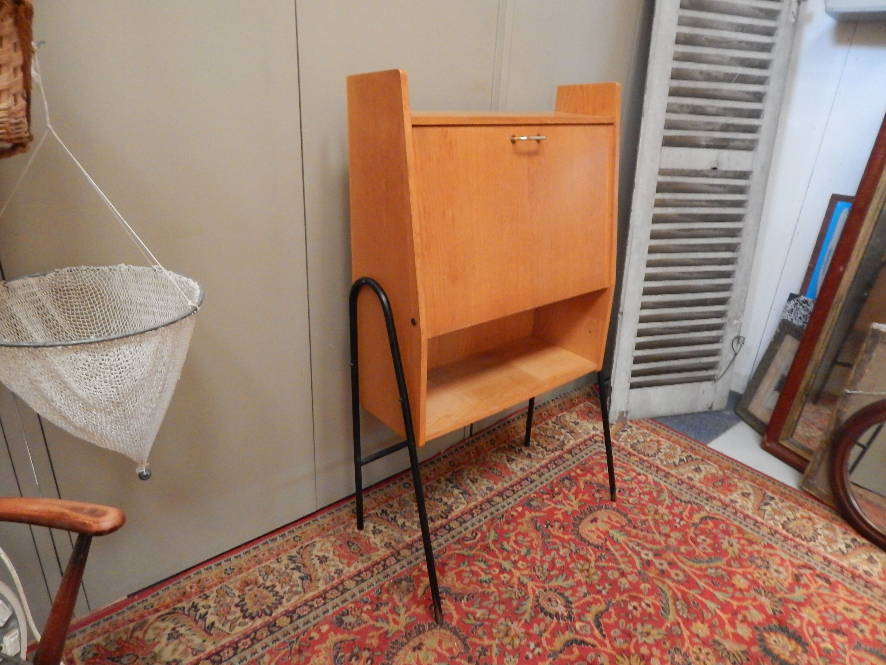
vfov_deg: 61.1
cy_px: 332
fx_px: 563
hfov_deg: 76.4
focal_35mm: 22
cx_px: 443
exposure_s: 1/6
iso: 800
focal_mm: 4
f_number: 3
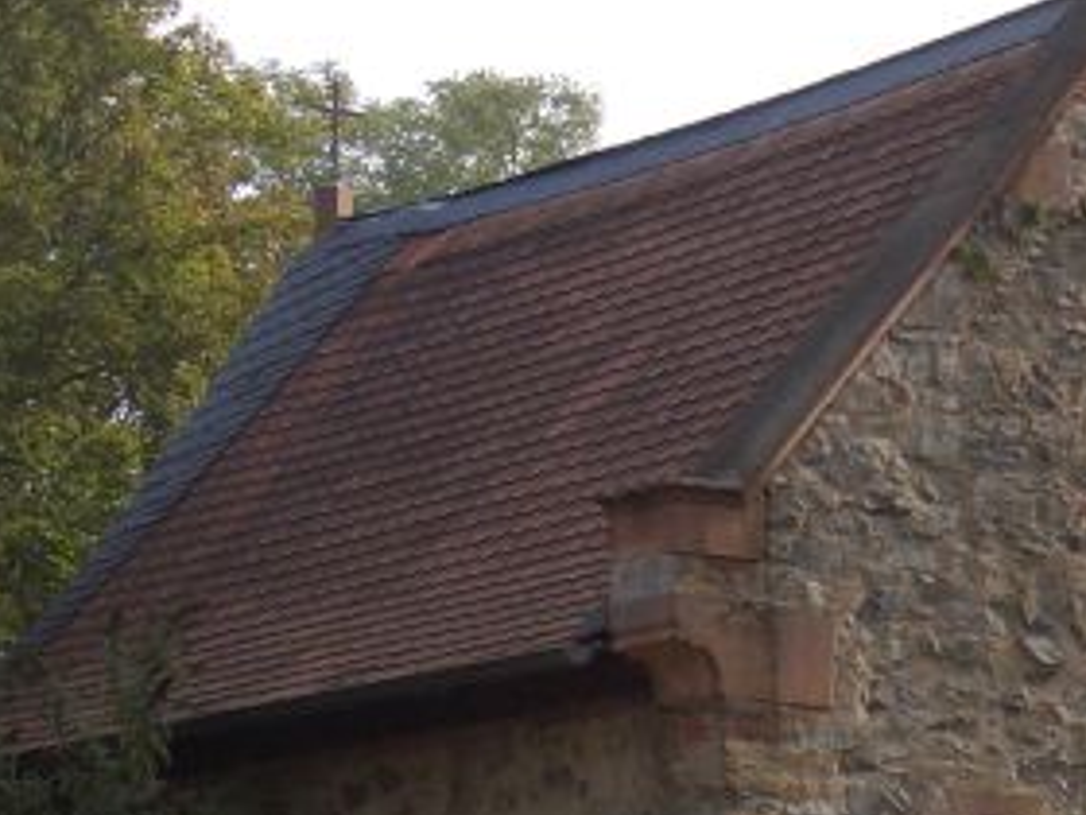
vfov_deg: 10.6
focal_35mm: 140
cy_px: 578
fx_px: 4392
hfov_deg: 13.9
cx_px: 1036
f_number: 5
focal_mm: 8.2
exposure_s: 1/200
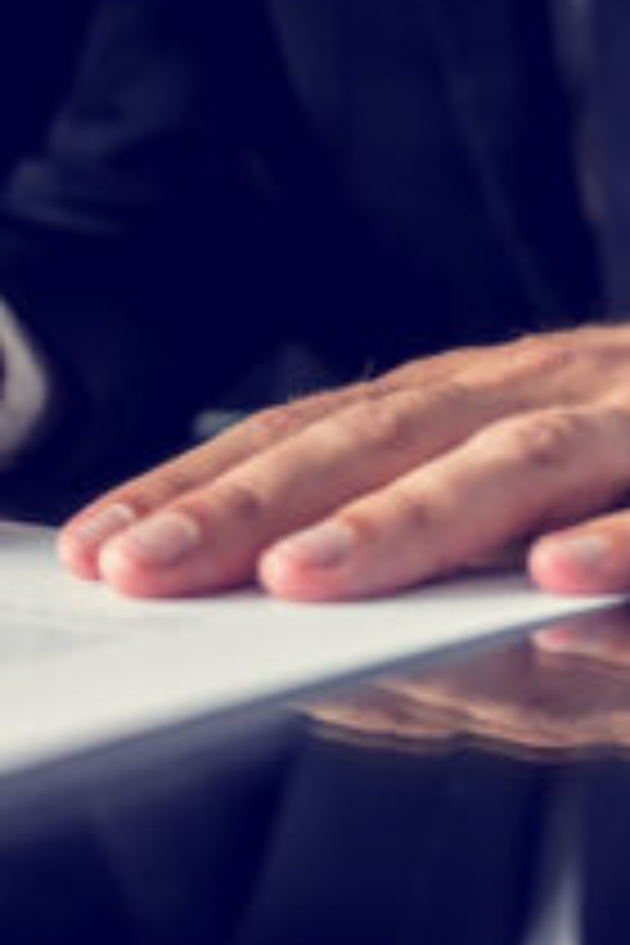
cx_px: 117
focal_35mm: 70
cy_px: 490
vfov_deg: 28.8
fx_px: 1837
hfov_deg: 19.2
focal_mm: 35
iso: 100
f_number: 4.5
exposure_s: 1/8
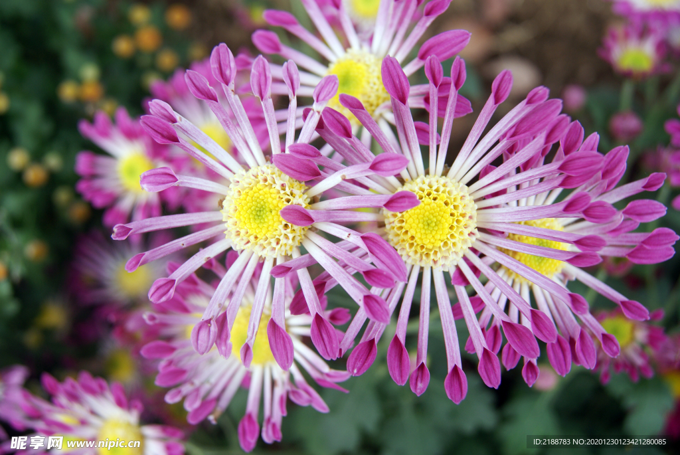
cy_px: 228
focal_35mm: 39
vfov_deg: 34.3
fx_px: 737
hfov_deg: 49.5
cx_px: 340
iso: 100
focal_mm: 26
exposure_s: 1/160
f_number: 5
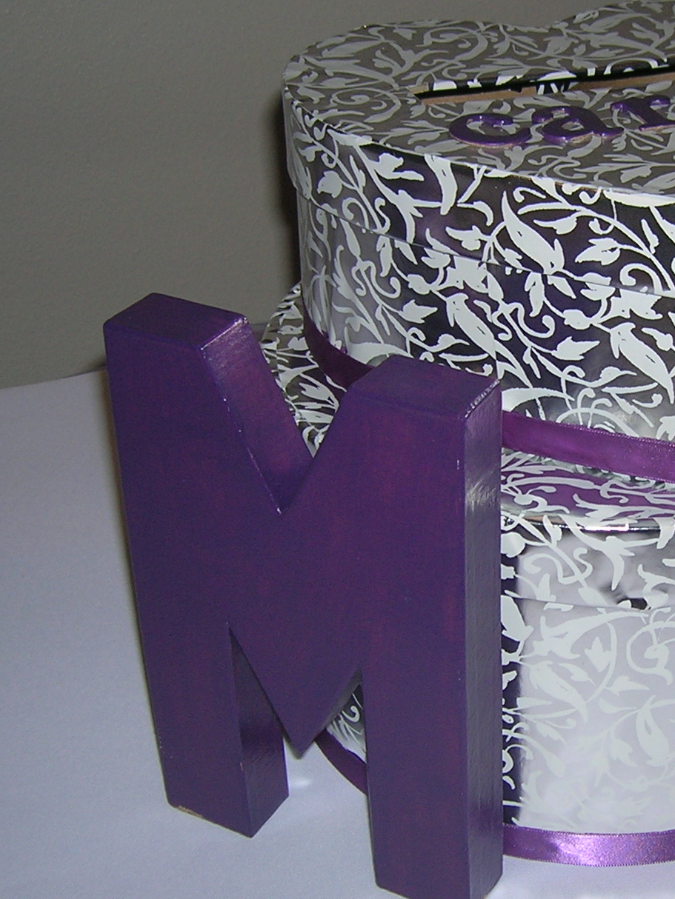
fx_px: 1663
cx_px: 567
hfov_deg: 22.5
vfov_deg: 30.3
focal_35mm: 64
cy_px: 455
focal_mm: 5.7
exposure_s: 1/60.1
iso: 50
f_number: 2.9
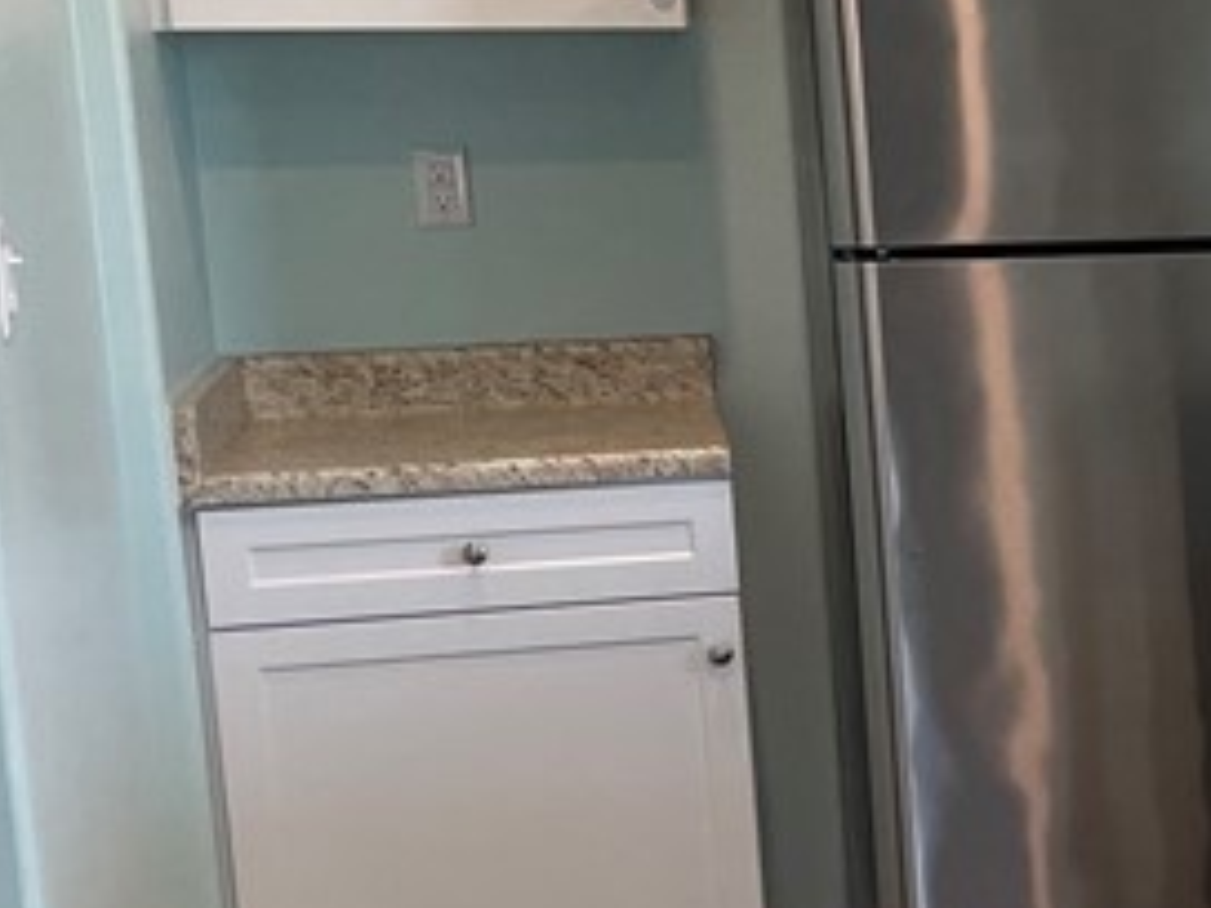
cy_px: 619
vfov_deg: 15.1
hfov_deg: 16.7
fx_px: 3428
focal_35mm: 98
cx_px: 2182
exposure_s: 1/120
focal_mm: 4.2
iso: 80
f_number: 1.6
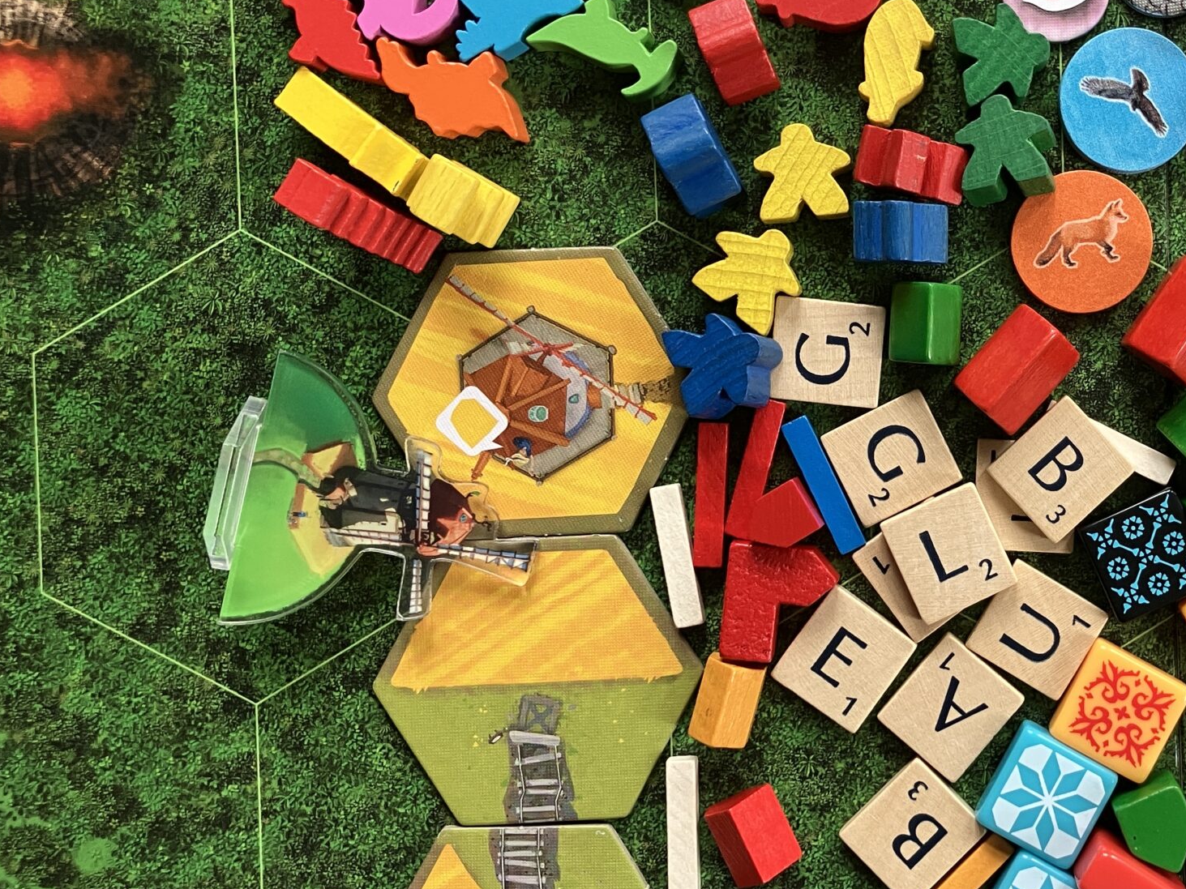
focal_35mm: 49
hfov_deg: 36.9
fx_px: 1679
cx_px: 1020
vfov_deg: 29.6
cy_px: 393
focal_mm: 3.99
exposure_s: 1/79
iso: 80
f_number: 1.8
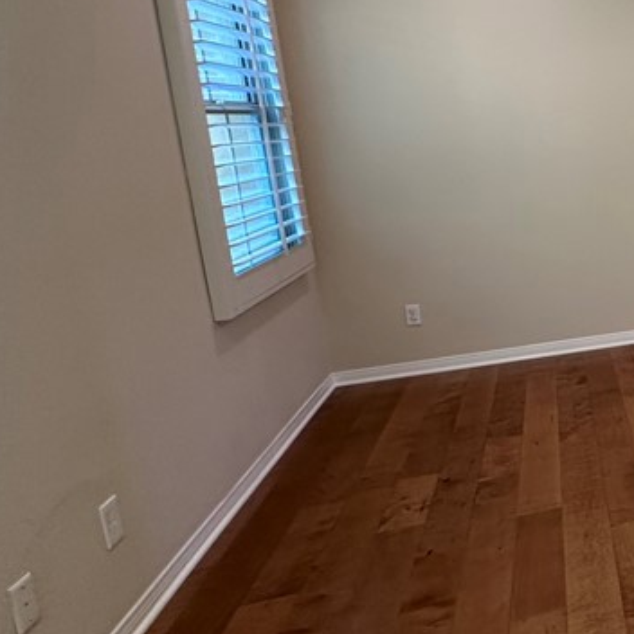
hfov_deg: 33.5
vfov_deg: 45.6
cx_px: 827
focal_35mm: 36
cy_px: 231
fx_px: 746
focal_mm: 2.22
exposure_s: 1/60
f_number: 2.2
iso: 160
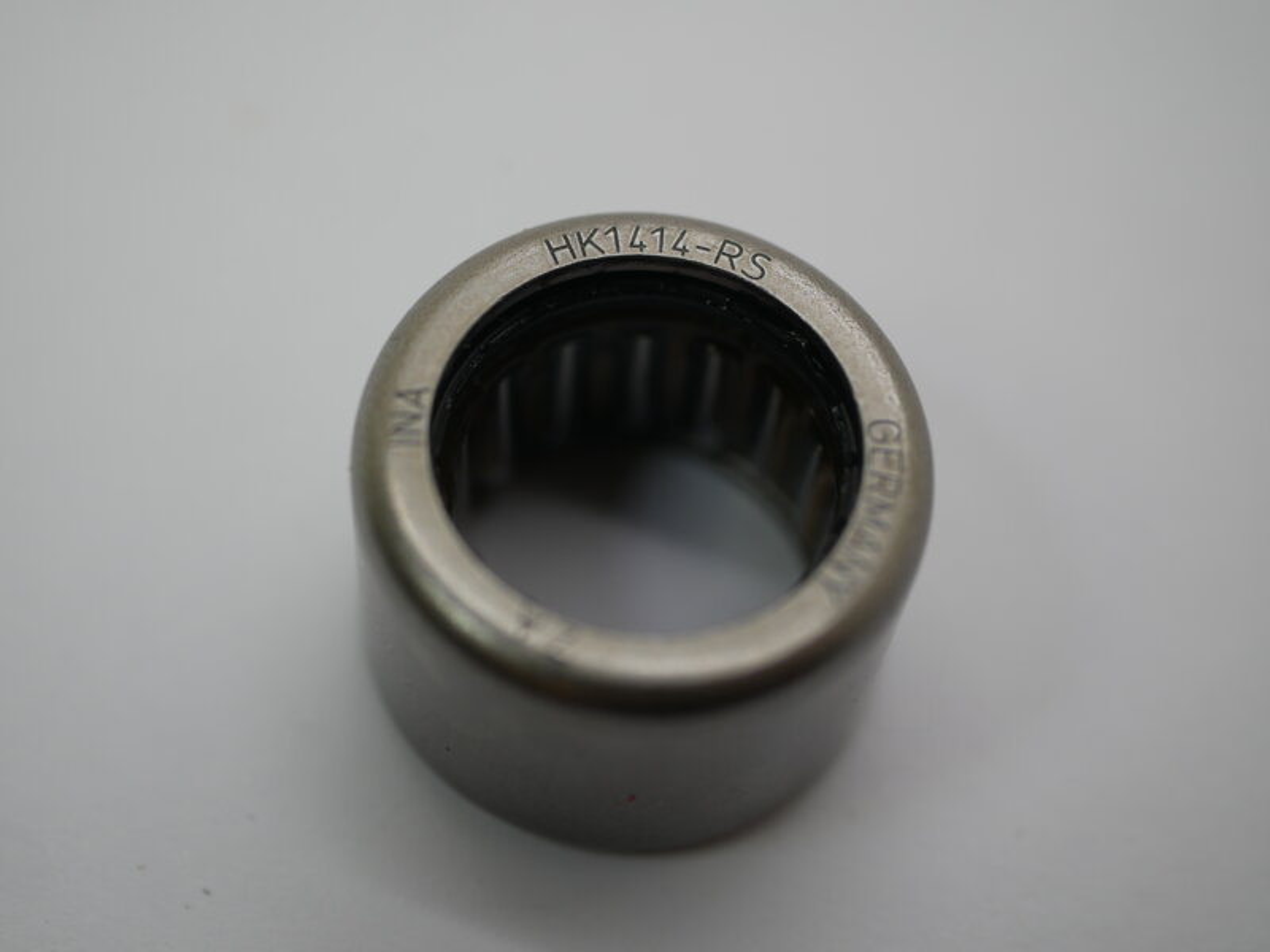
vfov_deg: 24.4
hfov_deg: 32.2
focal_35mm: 60
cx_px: 635
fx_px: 2201
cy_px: 476
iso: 200
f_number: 3.2
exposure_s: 1/160
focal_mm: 30
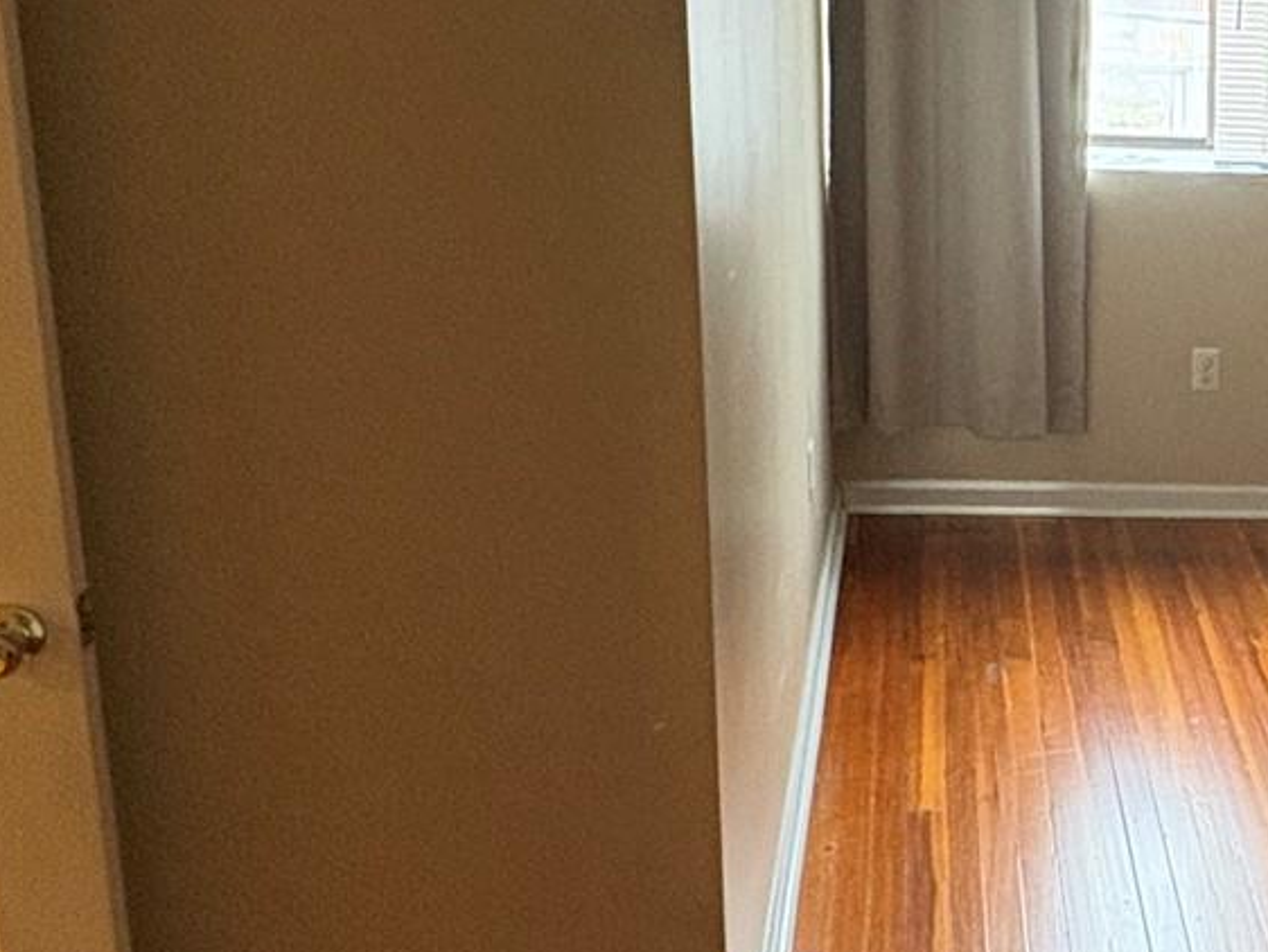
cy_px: 228
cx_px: 1503
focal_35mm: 51
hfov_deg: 31.6
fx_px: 1869
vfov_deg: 28.1
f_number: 2.2
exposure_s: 1/60
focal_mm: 2.22
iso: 320
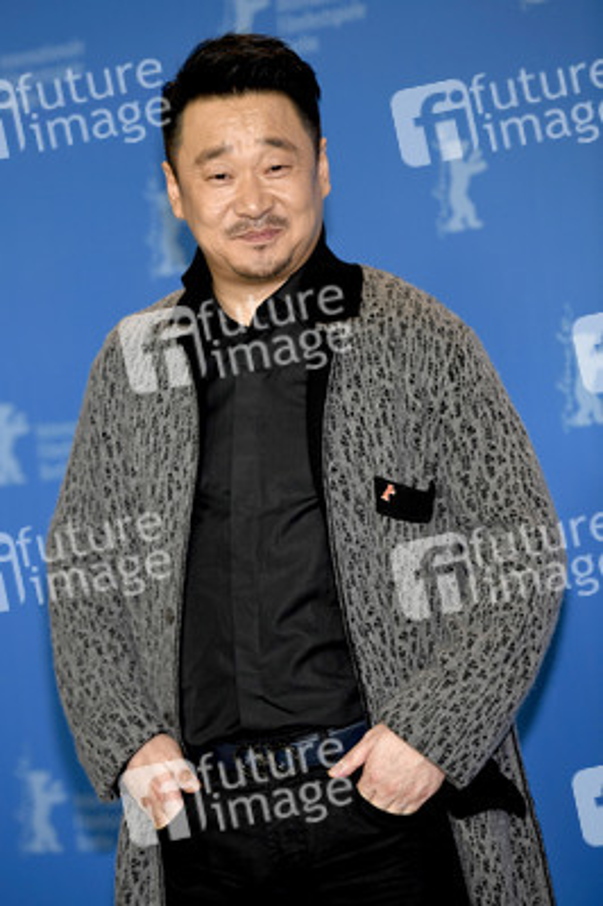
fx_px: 3397
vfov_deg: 15.2
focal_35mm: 135
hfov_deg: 10.1
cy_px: 453
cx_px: 302
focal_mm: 135
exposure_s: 1/400
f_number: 3.5
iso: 800
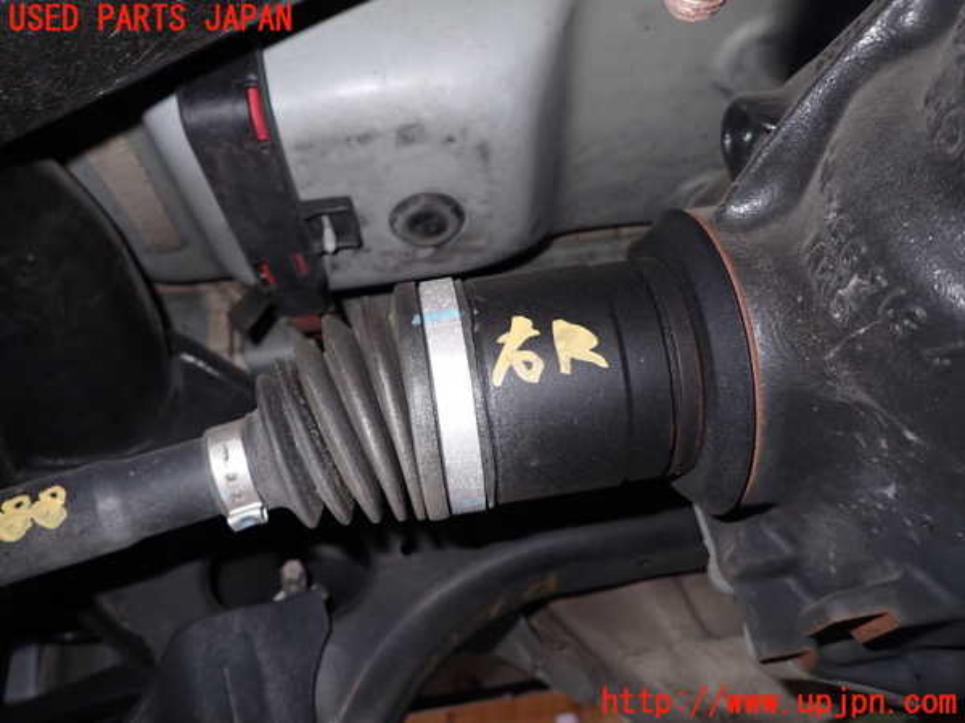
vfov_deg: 54.9
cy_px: 362
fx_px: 697
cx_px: 482
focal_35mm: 25
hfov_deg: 69.4
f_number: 5.6
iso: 200
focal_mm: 4.5
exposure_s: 1/30
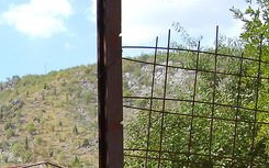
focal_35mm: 112
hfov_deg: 17.9
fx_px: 821
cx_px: -32
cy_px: 213
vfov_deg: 11.4
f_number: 8
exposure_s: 1/250
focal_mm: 30
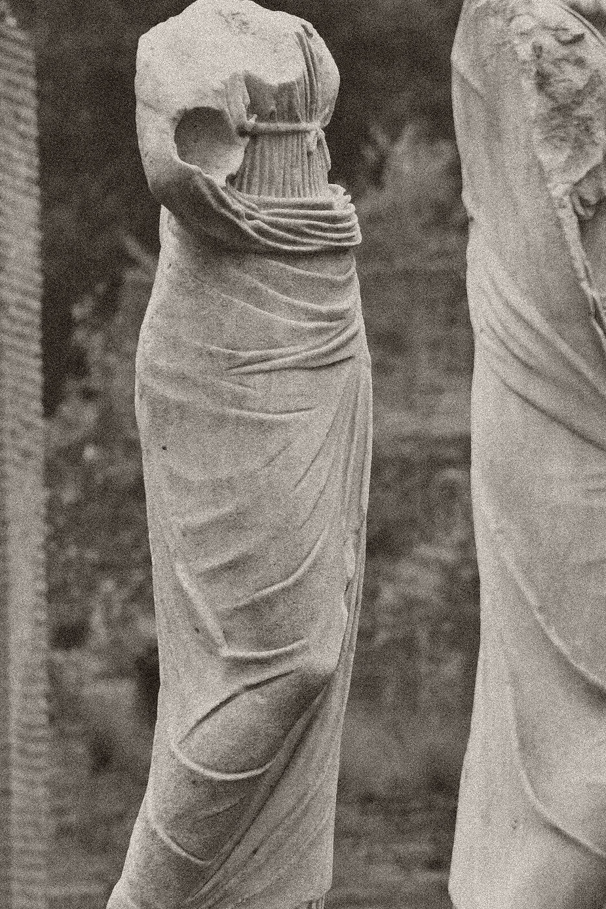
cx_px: 350
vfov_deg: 4.5
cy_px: 529
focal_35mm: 454
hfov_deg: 3.0
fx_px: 11462
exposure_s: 1/320
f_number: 9
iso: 1000
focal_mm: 175
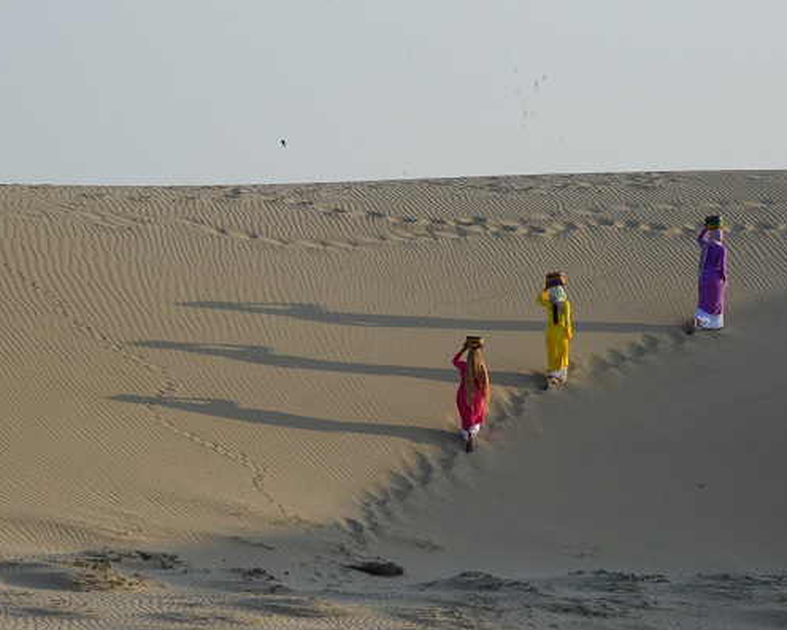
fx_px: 8457
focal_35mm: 363
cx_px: 460
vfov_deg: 4.3
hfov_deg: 5.3
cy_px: 314
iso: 2000
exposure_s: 1/800
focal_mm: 320
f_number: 16
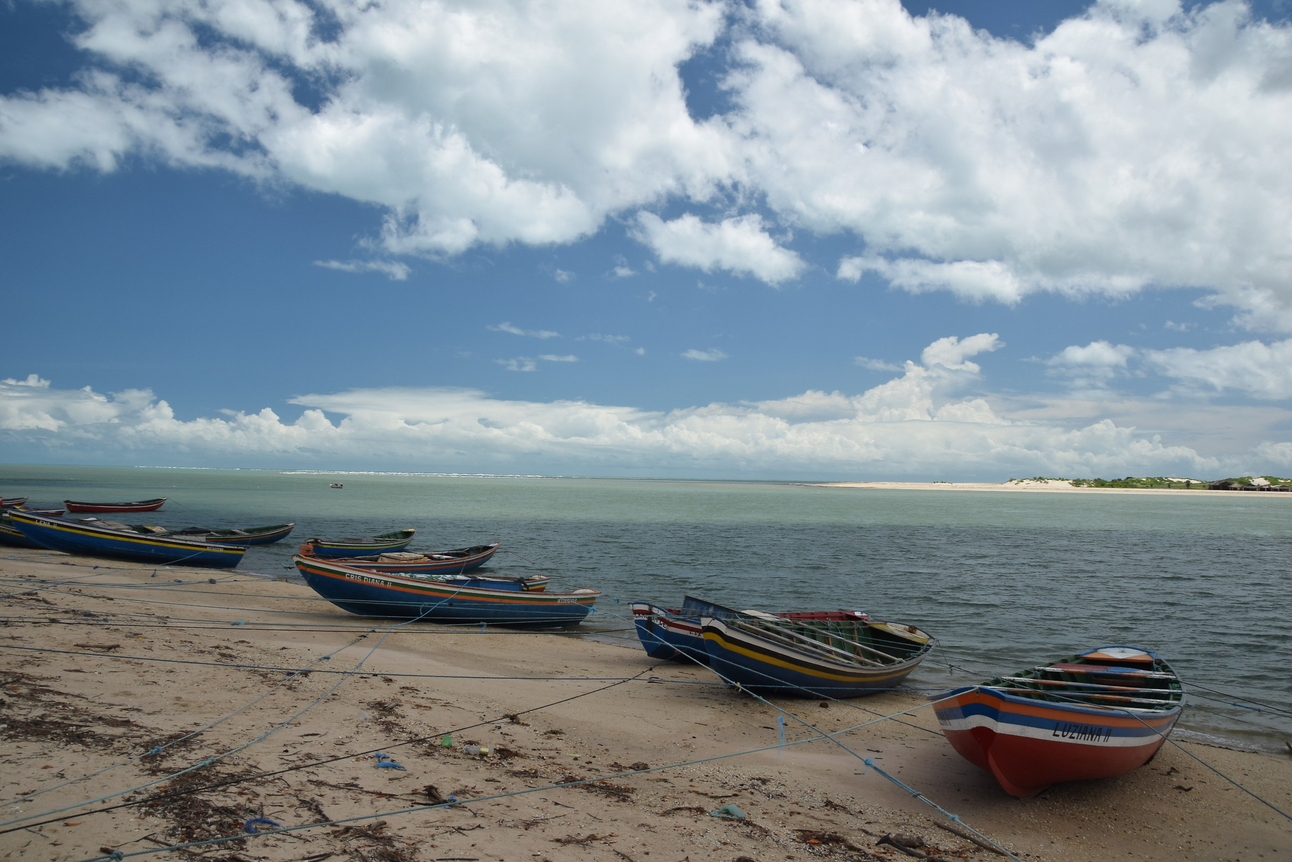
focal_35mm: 27
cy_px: 431
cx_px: 646
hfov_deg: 67.4
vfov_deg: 47.9
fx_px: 969
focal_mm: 18
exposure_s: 1/125
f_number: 16
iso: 200
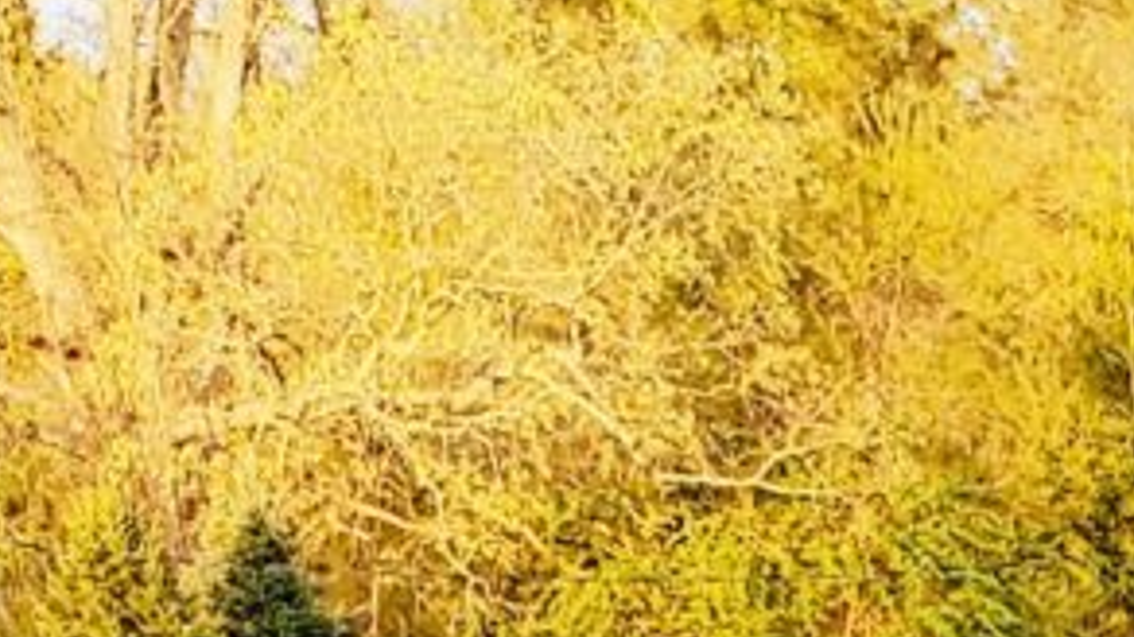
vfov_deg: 5.4
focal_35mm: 199
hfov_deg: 10.5
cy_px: 2463
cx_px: 1561
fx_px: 5982
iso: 64
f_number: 2.4
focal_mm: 4.3
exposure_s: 1/100
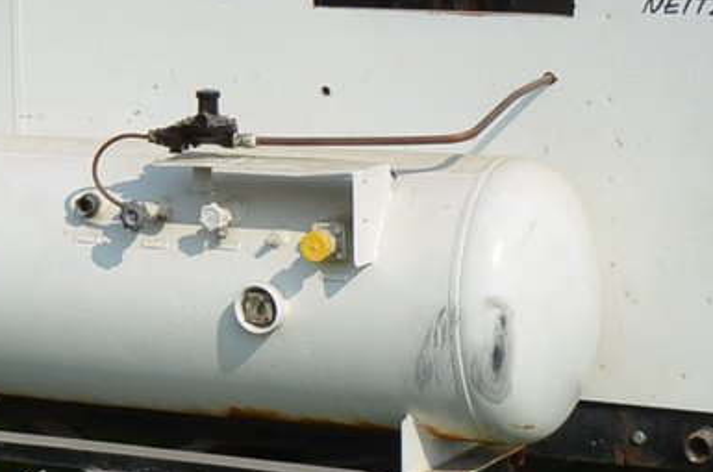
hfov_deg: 13.7
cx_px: -39
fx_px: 2905
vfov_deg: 9.0
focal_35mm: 147
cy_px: -243
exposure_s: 1/320
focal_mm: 22
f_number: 9
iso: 100
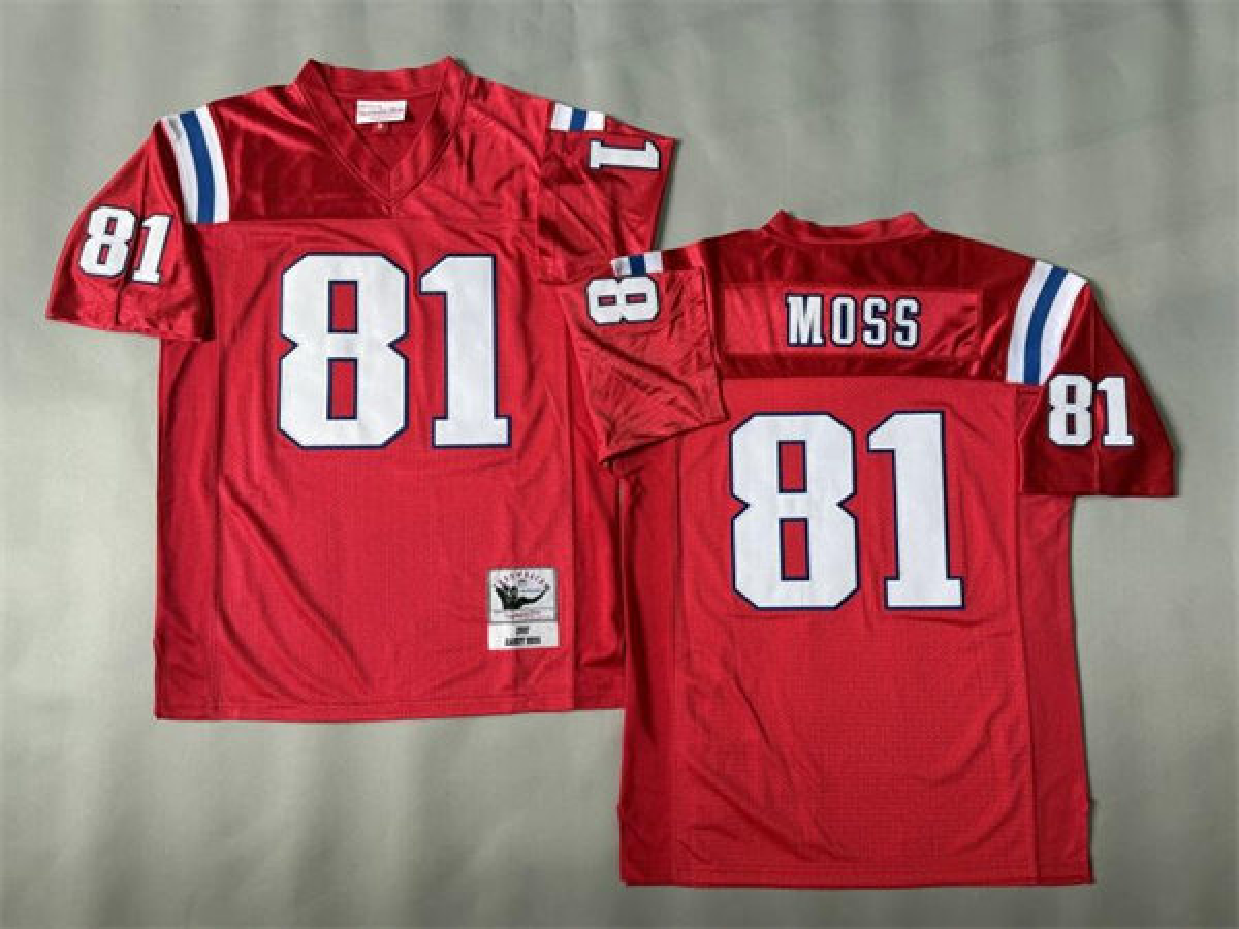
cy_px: 464
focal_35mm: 24
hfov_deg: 71.6
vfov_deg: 56.8
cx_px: 620
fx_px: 859
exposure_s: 1/121
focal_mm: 6.76
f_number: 1.78
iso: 100
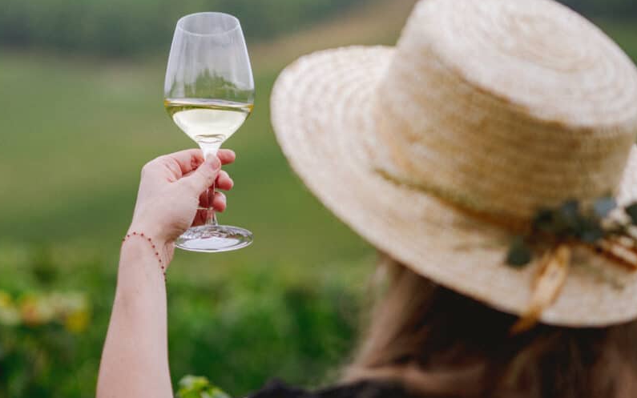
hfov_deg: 15.1
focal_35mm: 138
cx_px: 260
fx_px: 2396
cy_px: 138
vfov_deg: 9.5
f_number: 3.5
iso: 800
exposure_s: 1/4000
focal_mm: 105
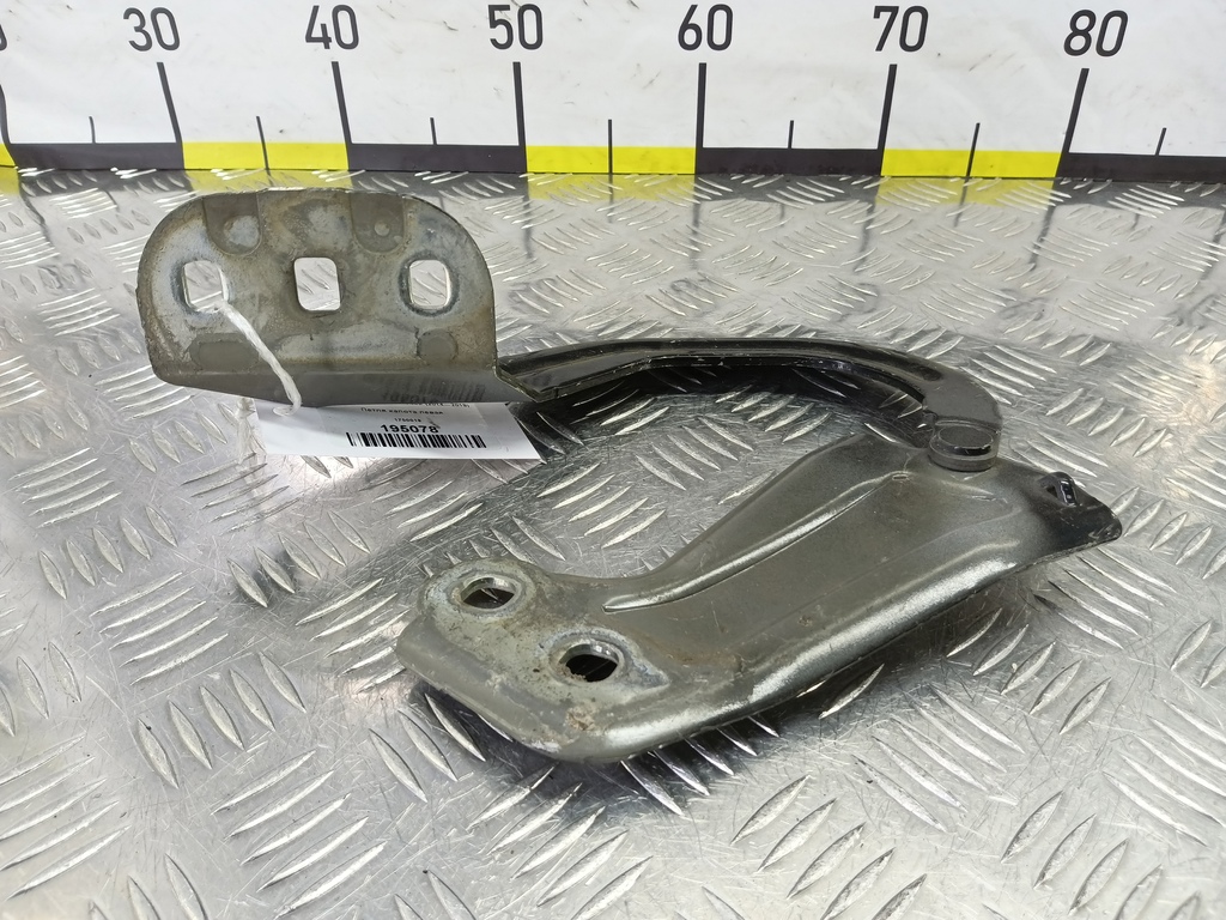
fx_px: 815
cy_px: 460
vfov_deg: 58.9
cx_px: 613
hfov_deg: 73.9
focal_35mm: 23
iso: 167
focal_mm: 4.11
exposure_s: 1/50
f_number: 1.6
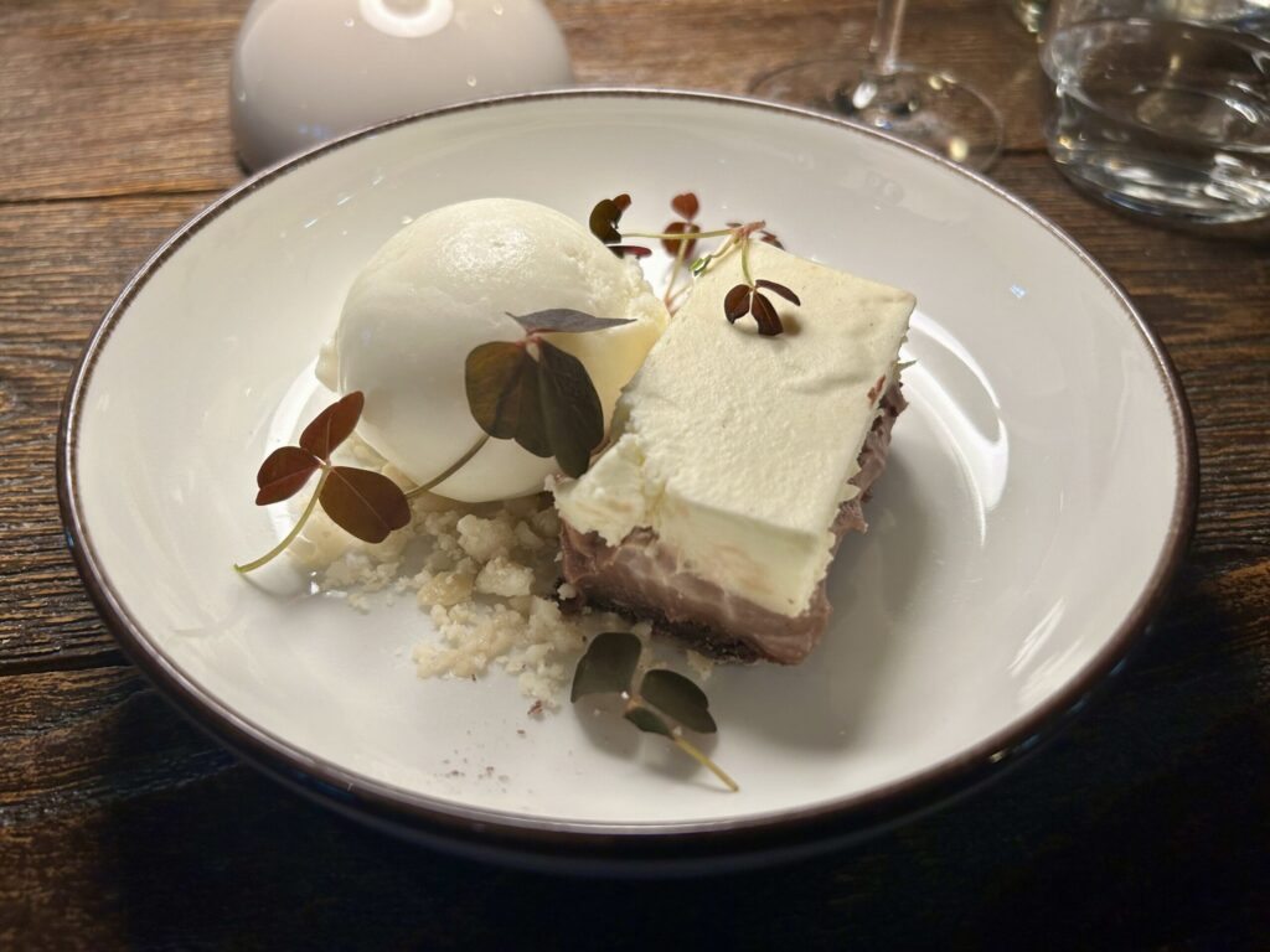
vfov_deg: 53.1
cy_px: 476
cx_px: 635
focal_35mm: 26
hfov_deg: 67.3
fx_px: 954
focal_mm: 5.7
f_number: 1.5
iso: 100
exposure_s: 1/100
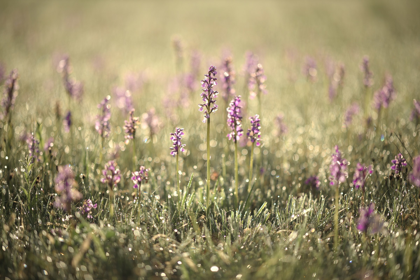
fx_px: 1225
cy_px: 140
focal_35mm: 105
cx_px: 210
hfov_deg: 19.5
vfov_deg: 13.0
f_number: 1.4
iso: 64
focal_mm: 105
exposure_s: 1/3000
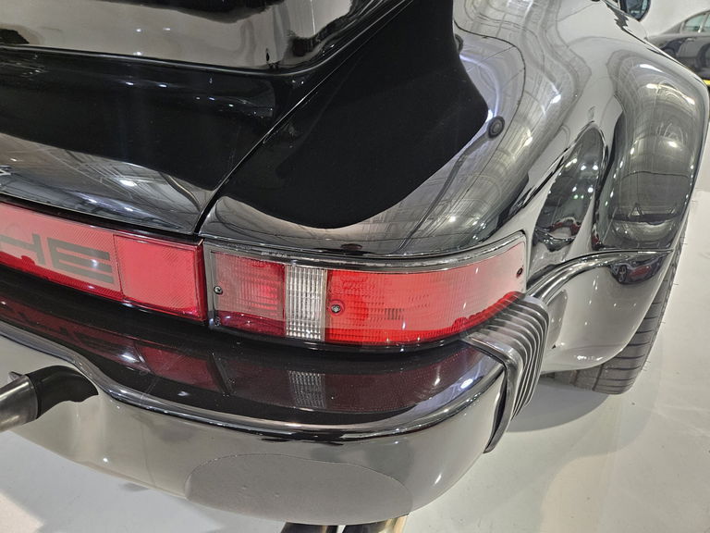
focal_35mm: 23
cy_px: 266
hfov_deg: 73.9
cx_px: 355
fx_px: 472
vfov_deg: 58.9
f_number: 1.8
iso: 800
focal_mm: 5.4
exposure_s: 1/24
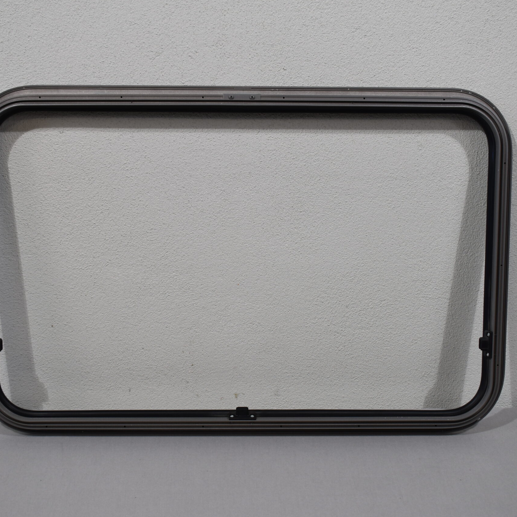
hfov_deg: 30.7
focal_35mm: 56
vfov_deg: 30.7
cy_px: 258
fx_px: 940
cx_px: 242
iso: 320
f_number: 5.6
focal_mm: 29
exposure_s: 1/125
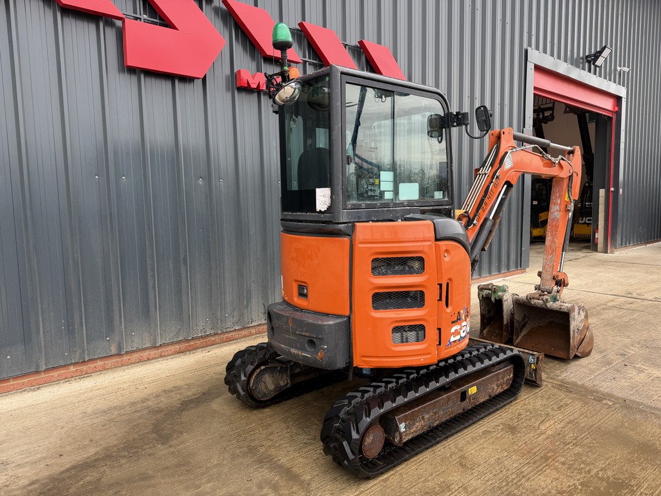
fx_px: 458
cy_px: 248
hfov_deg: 71.6
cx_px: 330
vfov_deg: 56.8
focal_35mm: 24
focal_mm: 6.76
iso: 64
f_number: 1.78
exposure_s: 1/237
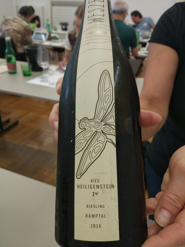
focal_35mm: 28
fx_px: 200
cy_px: 124
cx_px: 92
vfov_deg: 63.4
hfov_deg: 49.7
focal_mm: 4.26
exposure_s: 1/50
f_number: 2
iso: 224
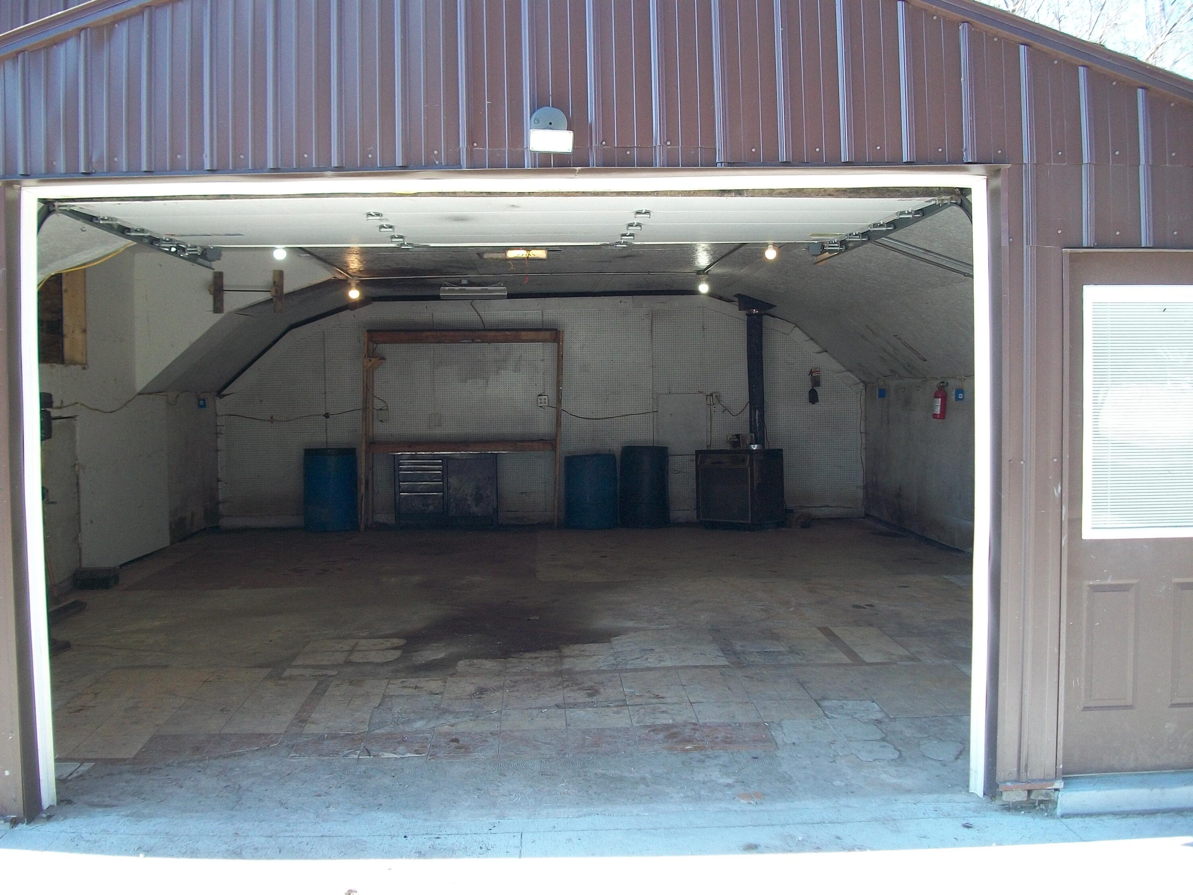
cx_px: 596
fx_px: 1103
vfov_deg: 44.2
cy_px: 448
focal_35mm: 32
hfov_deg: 56.8
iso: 80
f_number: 2.9
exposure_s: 1/125
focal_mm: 5.7
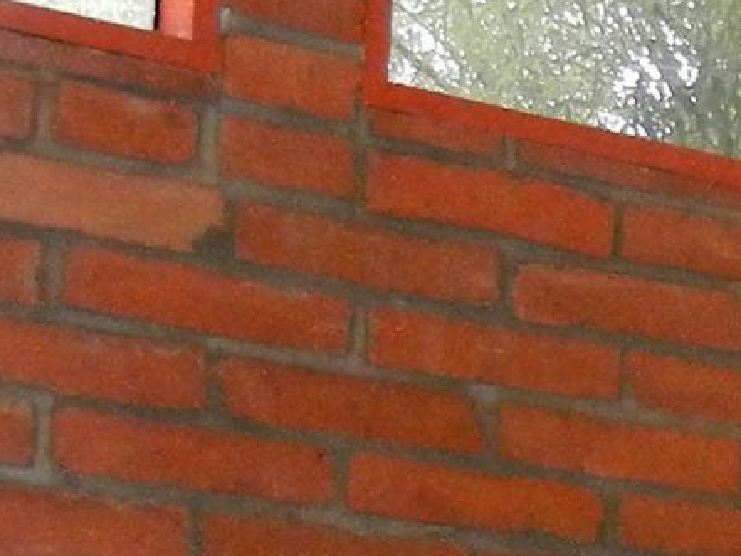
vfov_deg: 7.1
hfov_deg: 9.1
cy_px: 966
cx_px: 1542
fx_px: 4368
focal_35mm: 204
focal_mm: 5.4
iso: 542
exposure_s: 1/30
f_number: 3.5
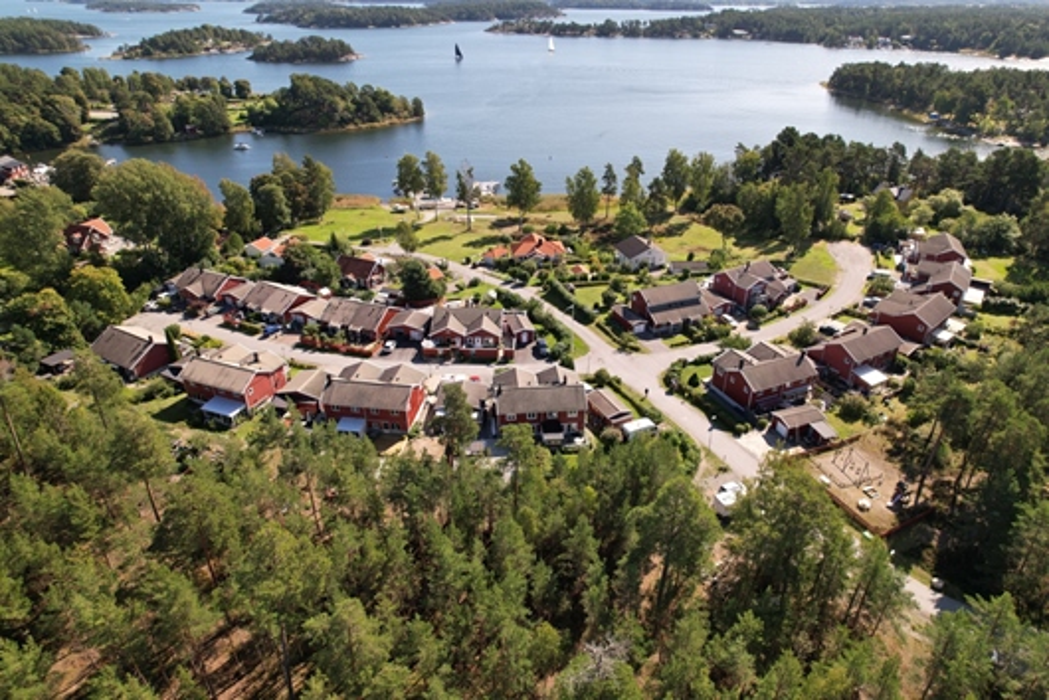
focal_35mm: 22
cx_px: 524
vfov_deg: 57.3
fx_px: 641
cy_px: 350
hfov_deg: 78.6
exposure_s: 1/25
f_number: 2.8
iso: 100
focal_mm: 8.38
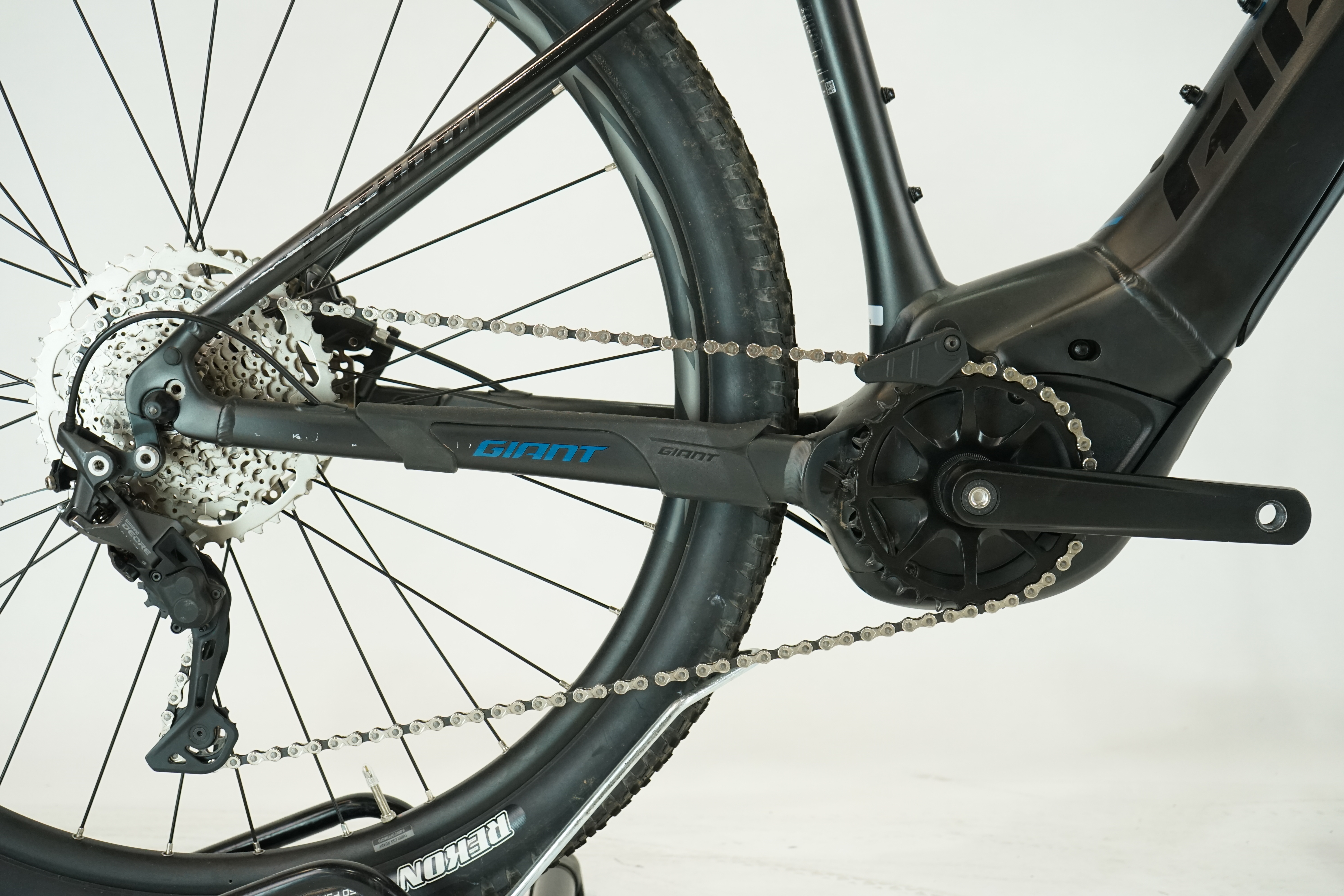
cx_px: 672
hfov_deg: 44.5
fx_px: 1643
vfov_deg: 30.5
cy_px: 448
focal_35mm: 44
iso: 1600
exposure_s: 1/200
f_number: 5.6
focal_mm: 44
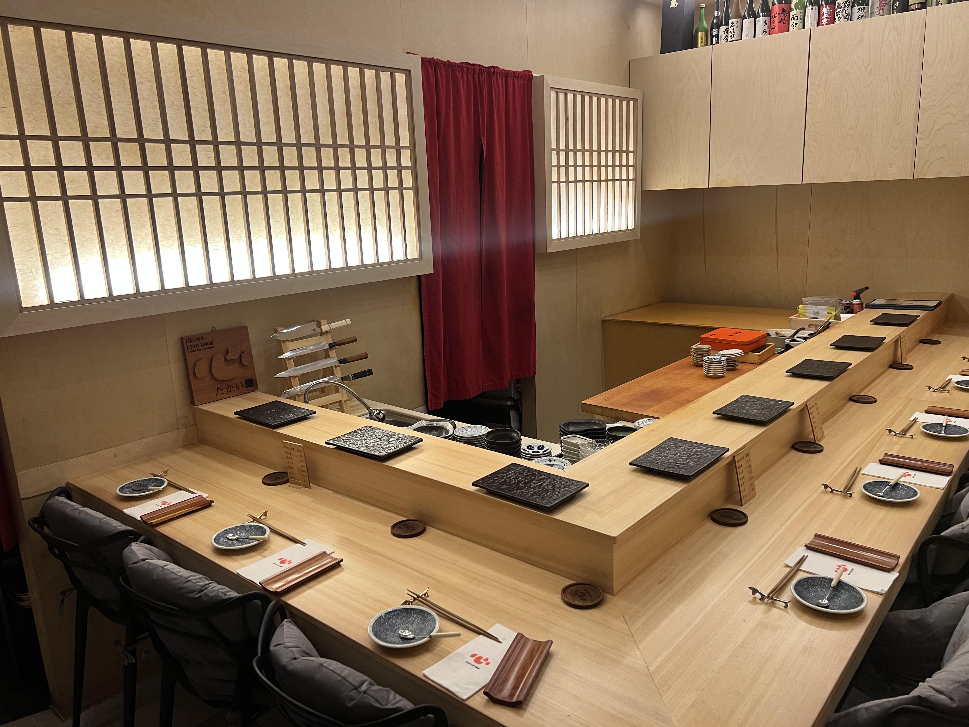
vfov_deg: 53.1
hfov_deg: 67.3
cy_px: 364
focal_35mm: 26
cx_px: 484
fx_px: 728
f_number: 1.5
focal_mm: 5.7
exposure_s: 1/60
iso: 80
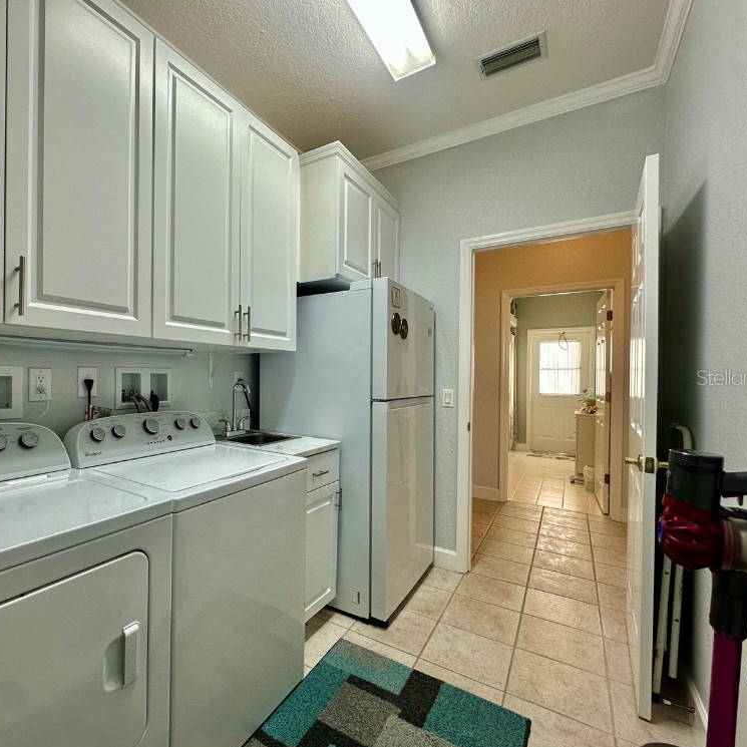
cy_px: 377
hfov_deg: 82.3
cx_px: 278
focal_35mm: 17
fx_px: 415
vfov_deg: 84.0
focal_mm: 2.22
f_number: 2.2
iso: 125
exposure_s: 1/120
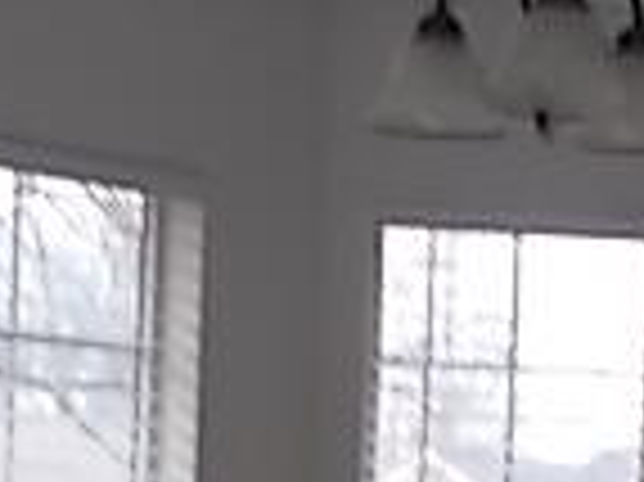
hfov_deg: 14.6
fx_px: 2491
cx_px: 518
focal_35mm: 134
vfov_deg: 10.8
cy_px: 608
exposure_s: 1/30
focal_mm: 5.3
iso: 80
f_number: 3.4
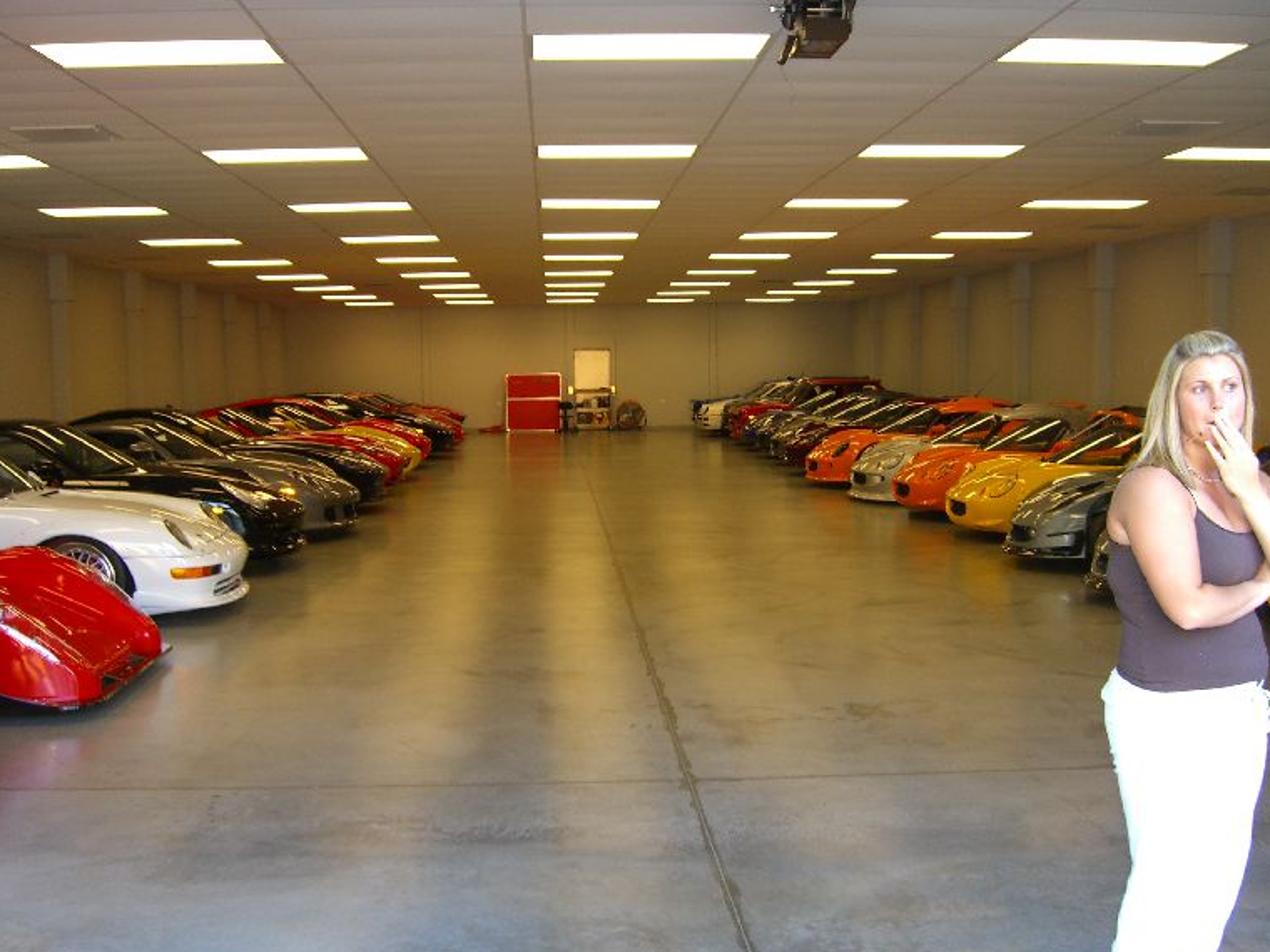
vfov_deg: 36.0
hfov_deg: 46.8
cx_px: 612
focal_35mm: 40
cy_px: 486
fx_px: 1468
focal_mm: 7.9
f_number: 2.8
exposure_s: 1/60
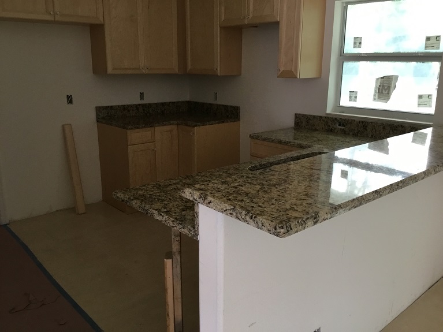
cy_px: 166
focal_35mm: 31
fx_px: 397
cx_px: 222
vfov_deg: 45.4
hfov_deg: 58.4
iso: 80
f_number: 2.4
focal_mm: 3.3
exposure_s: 1/30
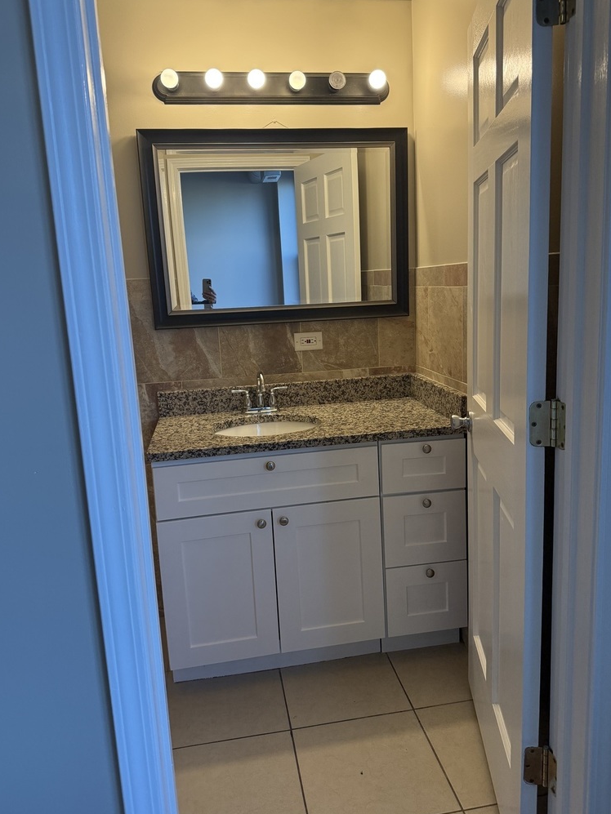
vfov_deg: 67.3
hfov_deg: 53.1
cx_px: 320
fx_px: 612
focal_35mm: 26
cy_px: 386
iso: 200
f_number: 1.78
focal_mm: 6.76
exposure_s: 1/240
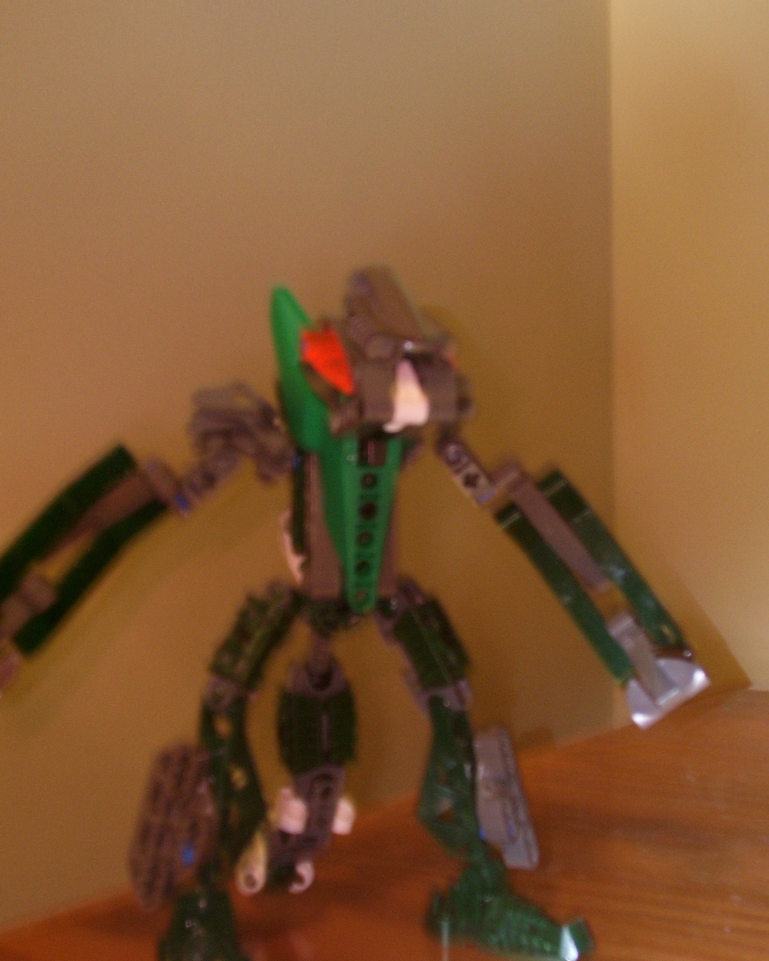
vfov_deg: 33.0
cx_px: 375
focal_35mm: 57
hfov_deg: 26.7
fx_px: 1622
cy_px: 519
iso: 125
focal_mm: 8.6
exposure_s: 1/2
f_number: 3.4
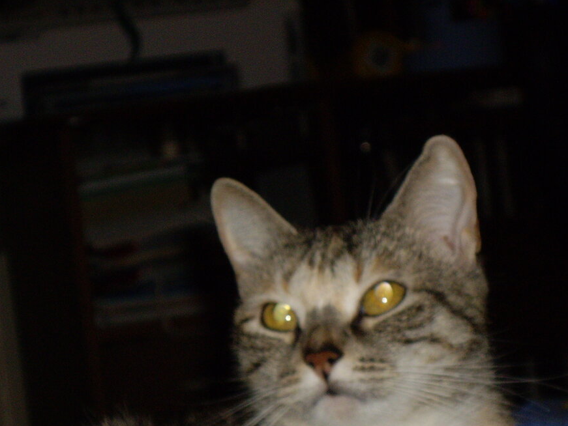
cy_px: 292
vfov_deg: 9.5
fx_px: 2577
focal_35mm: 157
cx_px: 293
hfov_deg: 12.6
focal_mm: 18.6
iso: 200
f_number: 5.2
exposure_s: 1/125
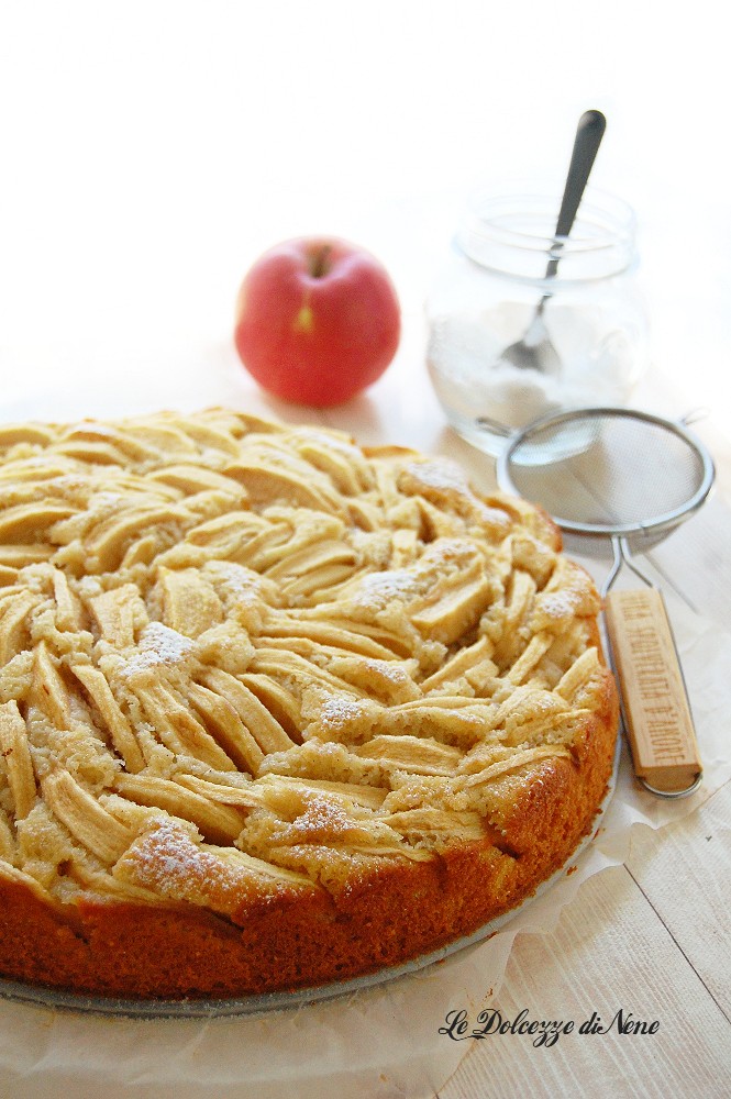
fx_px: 1831
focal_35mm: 60
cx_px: 366
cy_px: 550
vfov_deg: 33.4
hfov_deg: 22.6
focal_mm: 40
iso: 800
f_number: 5
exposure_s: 1/250
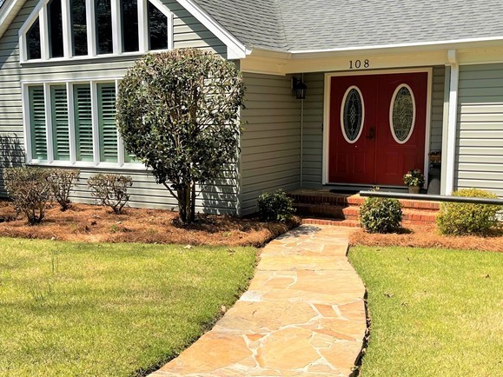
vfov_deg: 31.5
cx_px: 193
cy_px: 206
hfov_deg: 41.0
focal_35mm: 46
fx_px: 668
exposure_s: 1/2857
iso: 32
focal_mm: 5.1
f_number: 1.6
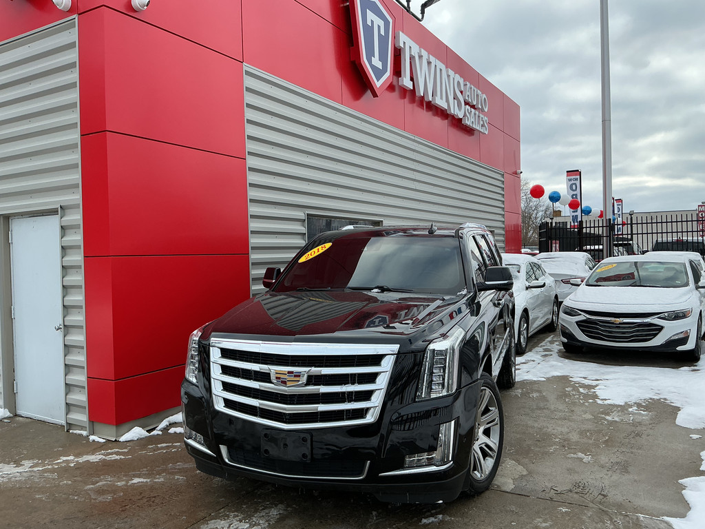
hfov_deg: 61.7
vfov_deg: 48.2
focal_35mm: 29
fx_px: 591
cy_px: 264
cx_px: 352
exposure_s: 1/469
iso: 25
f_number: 1.8
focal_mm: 3
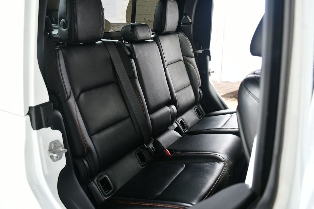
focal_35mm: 33
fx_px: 288
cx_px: 157
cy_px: 104
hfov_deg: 57.2
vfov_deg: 39.9
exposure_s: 1/160
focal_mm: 22
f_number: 3.5
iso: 100
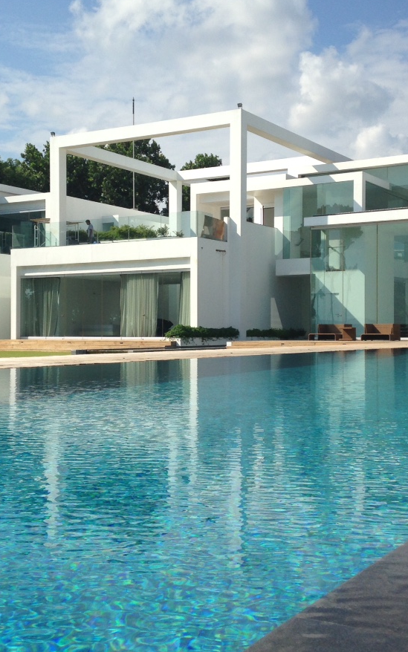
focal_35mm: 51
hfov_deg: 25.4
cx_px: 204
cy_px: 323
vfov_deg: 39.6
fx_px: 907
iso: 50
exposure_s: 1/2463
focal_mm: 4.12
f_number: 2.4
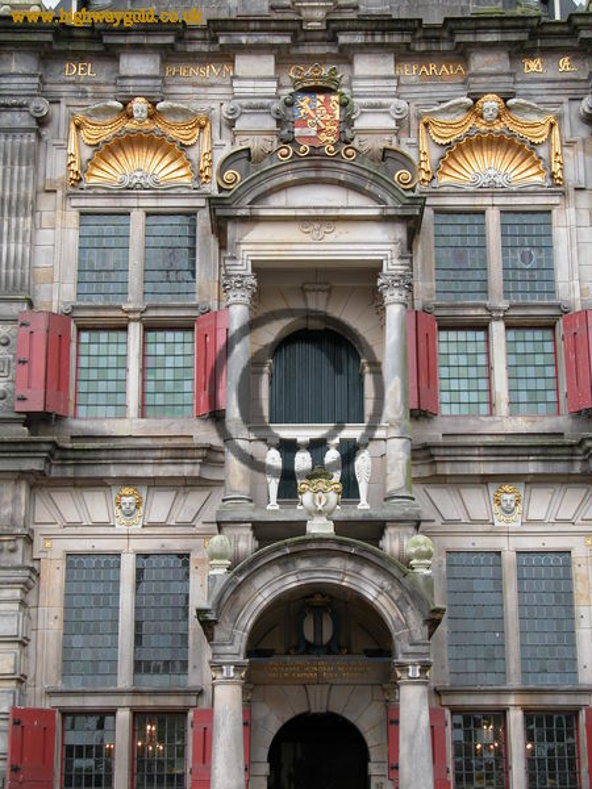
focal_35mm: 69
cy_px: 394
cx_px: 296
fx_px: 1573
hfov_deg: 21.3
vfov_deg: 28.2
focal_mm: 17.8
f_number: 3.7
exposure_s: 1/91.5
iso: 100
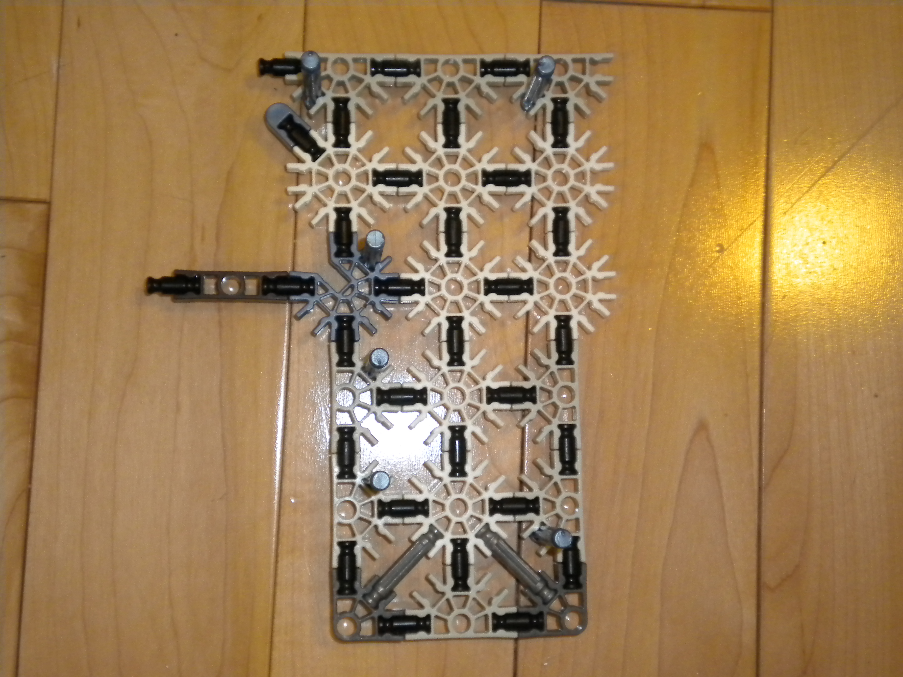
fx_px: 1356
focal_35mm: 52
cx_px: 452
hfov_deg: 36.8
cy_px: 338
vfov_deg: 28.0
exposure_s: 1/30
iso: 400
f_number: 3.9
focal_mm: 9.3
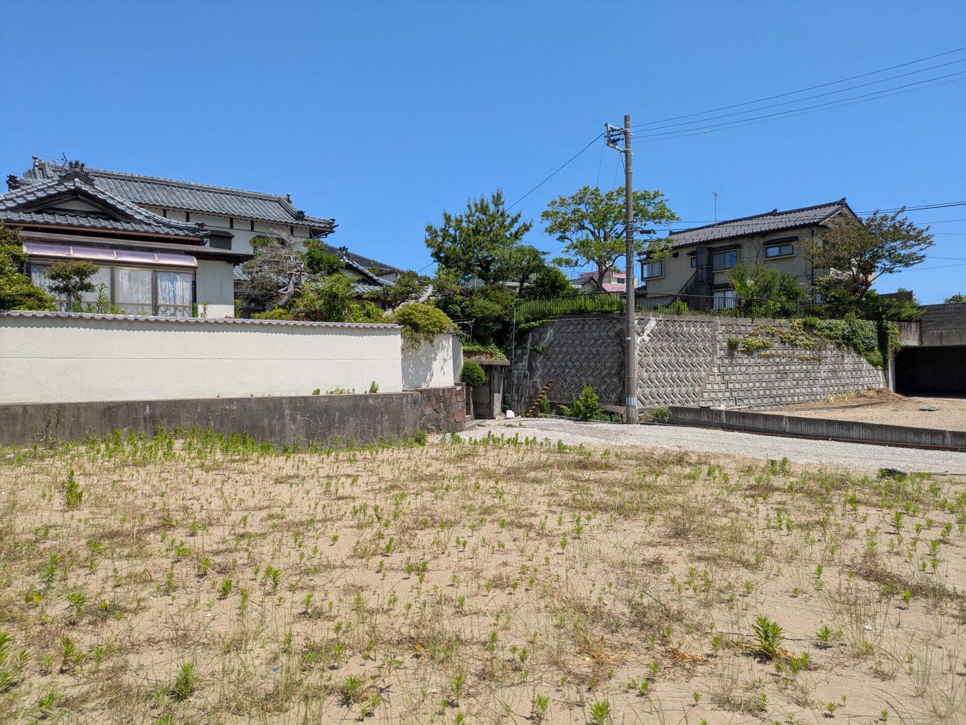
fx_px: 698
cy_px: 362
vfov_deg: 54.9
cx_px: 483
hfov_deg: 69.4
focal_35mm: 25
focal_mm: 5.43
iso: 45
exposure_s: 1/1821
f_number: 1.89
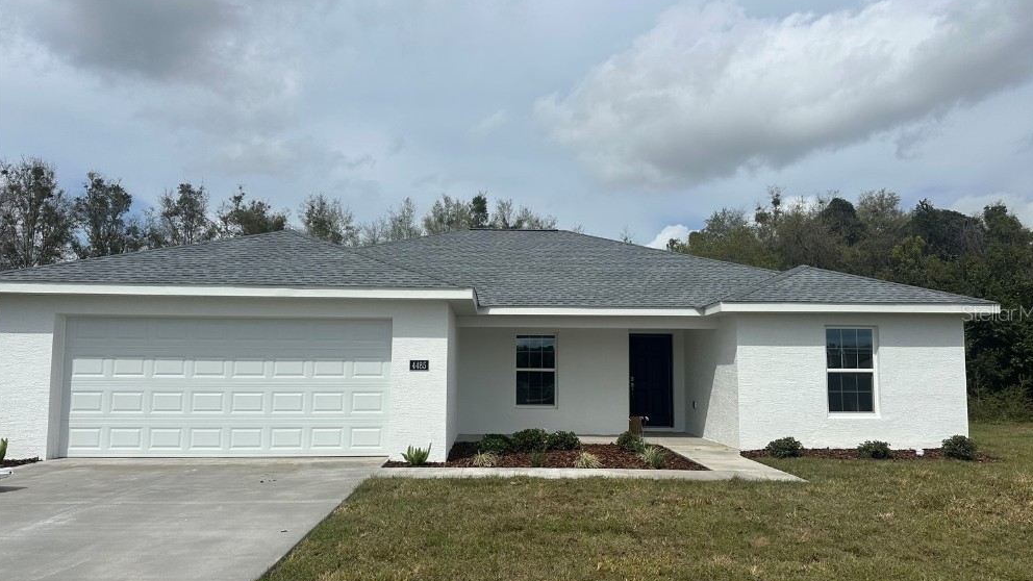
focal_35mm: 27
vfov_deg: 42.9
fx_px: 740
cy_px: 312
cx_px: 527
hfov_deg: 69.9
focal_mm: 6.86
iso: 80
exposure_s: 1/10753
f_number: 1.78
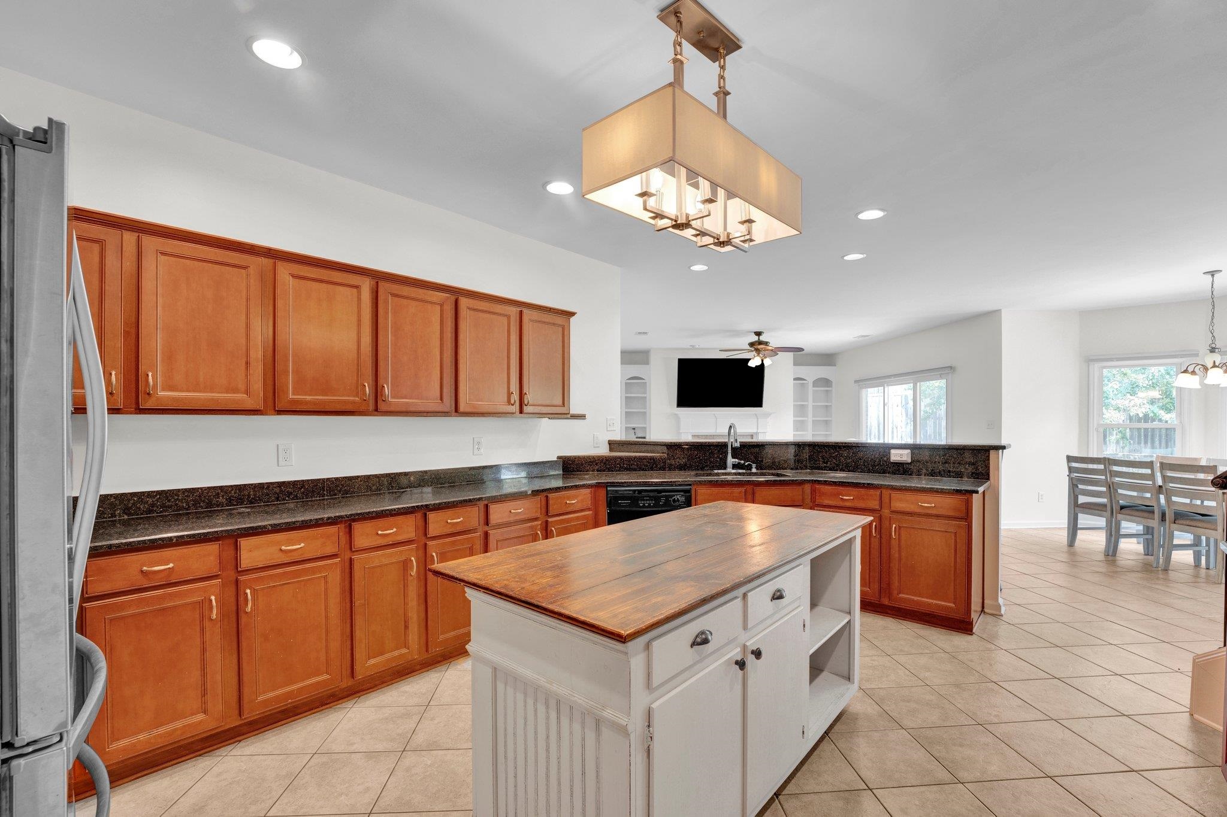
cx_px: 614
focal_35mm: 15
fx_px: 525
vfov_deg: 75.8
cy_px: 408
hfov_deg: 98.9
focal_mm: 15.4
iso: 400
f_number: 8
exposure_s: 1/8
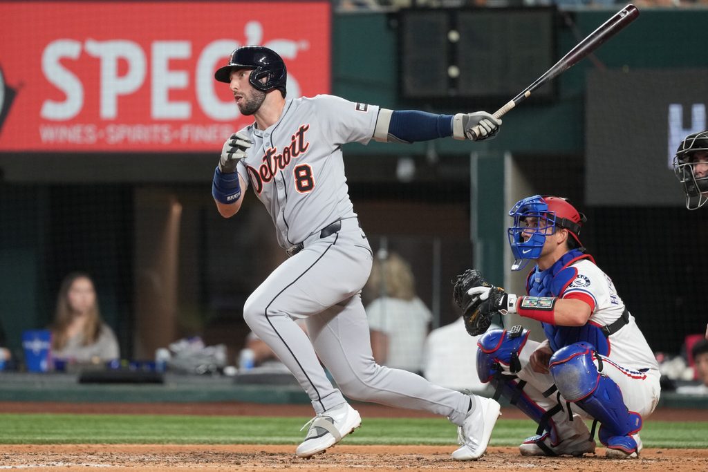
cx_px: 354
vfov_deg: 3.1
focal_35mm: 450
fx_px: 8851
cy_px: 236
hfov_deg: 4.6
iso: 2000
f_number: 2.8
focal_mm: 300
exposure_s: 1/1250
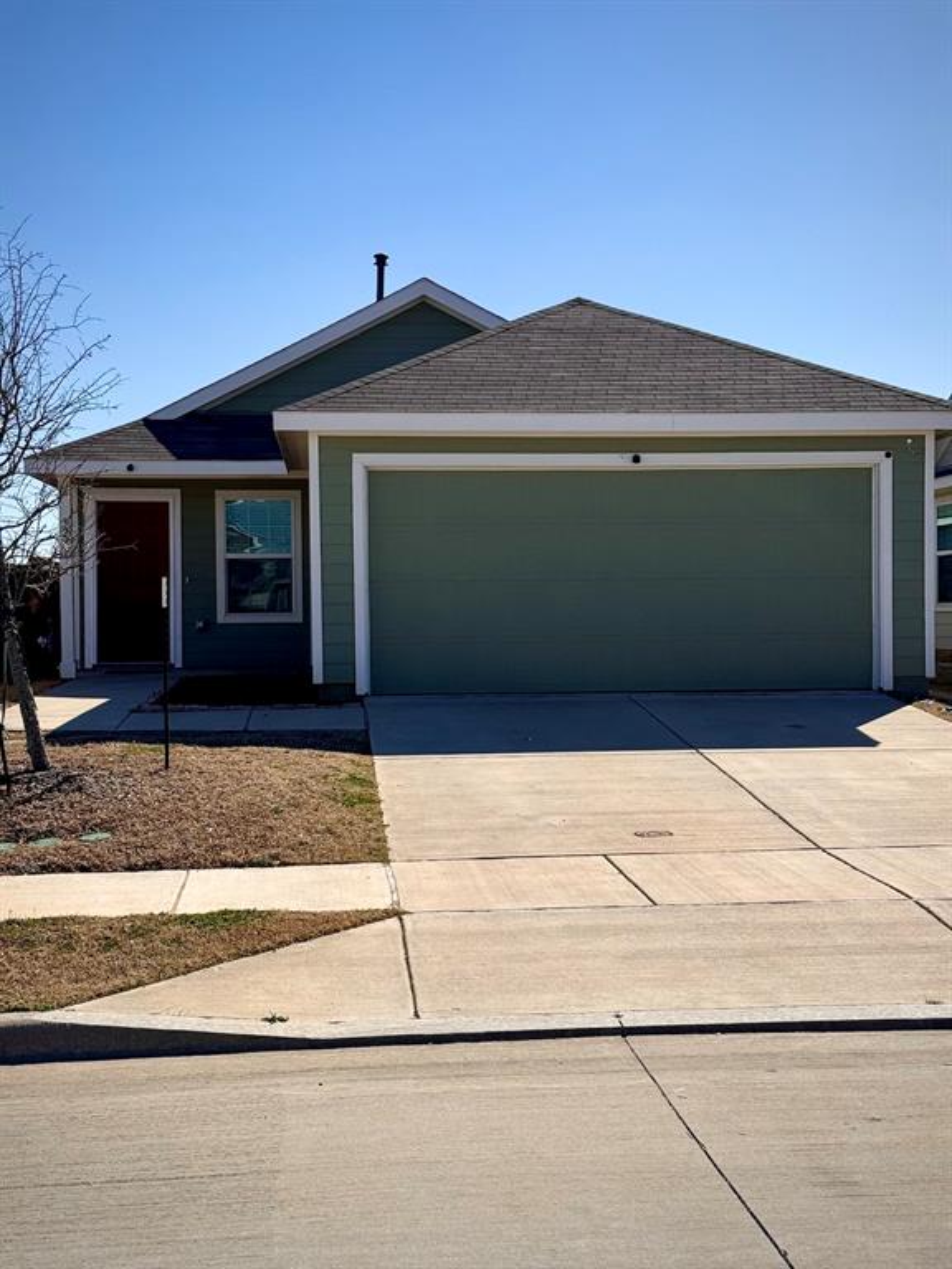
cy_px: 634
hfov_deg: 30.3
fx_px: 1760
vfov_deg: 39.7
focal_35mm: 48
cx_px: 476
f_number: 1.78
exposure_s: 1/9009
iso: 64
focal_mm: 6.76
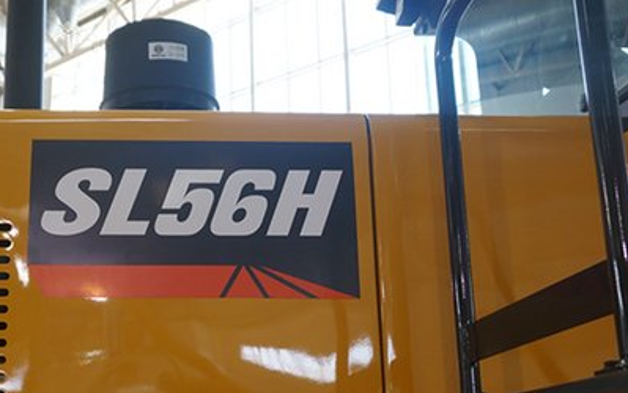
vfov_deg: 26.2
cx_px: 168
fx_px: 839
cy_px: 268
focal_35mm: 49
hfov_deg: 40.1
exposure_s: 1/60
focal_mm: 16
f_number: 4
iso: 320
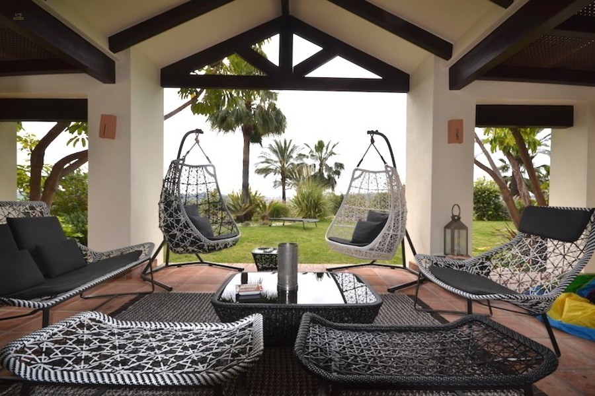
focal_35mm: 16
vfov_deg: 72.1
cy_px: 198
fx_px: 273
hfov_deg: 95.0
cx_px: 298
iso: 100
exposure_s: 1/200
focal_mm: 11
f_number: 8
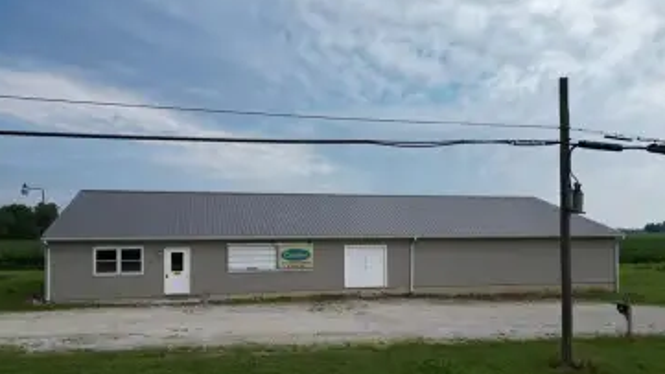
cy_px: 223
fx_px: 511
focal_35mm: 29
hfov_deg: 66.0
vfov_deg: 40.0
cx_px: 321
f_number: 1.7
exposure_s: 1/4000
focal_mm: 6.72
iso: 120
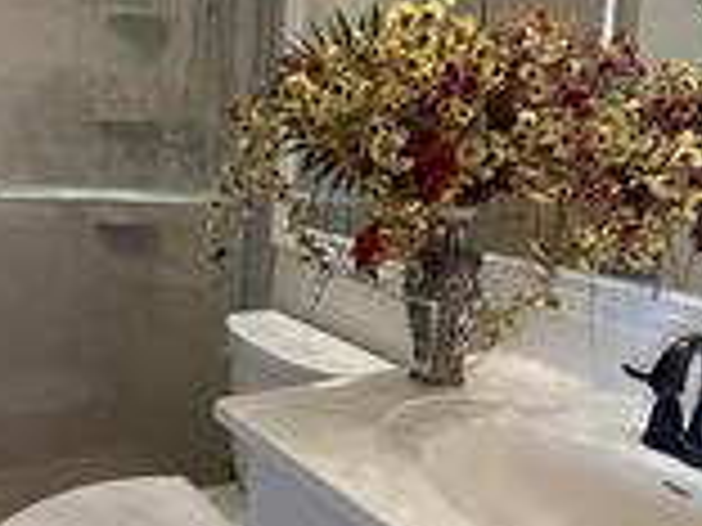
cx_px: 297
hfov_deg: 51.2
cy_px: 229
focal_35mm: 36
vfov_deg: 39.6
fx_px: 730
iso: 320
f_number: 2.2
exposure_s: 1/120
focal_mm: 2.22
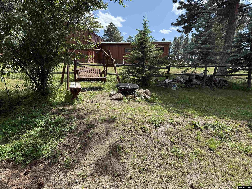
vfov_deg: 56.8
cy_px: 94
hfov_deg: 71.6
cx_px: 126
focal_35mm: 24
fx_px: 175
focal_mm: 6.76
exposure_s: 1/2525
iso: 100
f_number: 1.78
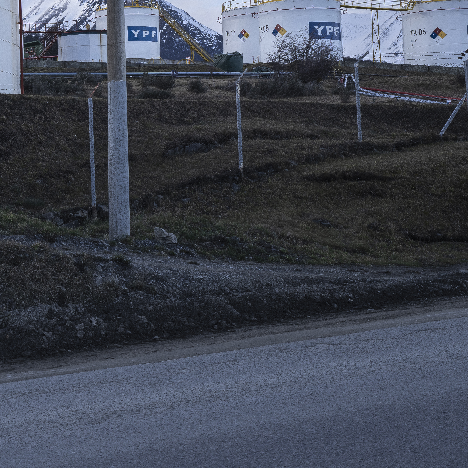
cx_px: -36
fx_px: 1407
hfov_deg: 18.2
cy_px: 22
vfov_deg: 18.5
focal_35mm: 92
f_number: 6.3
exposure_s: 1/125
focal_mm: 35
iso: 100
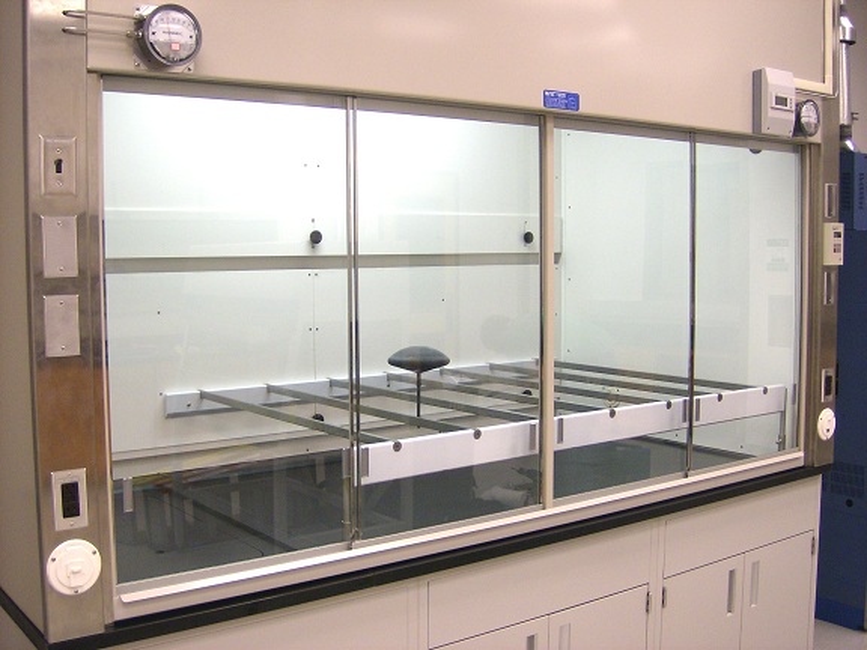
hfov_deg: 49.0
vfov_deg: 37.7
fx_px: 952
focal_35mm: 38
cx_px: 434
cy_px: 325
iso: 126
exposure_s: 1/71.2
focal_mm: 6.4
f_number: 2.9
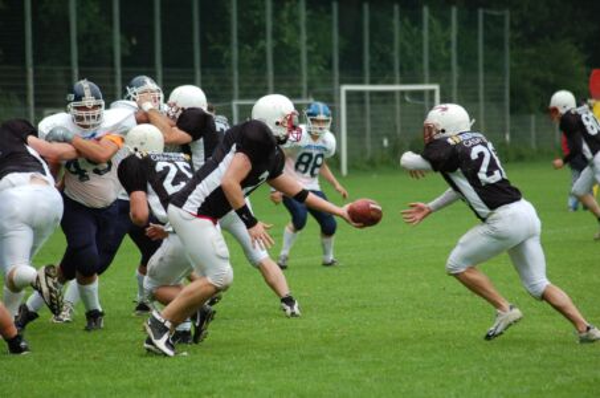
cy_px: 199
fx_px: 3742
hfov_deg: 9.2
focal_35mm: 225
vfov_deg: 6.1
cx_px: 300
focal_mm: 150
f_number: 4.5
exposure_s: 1/1000
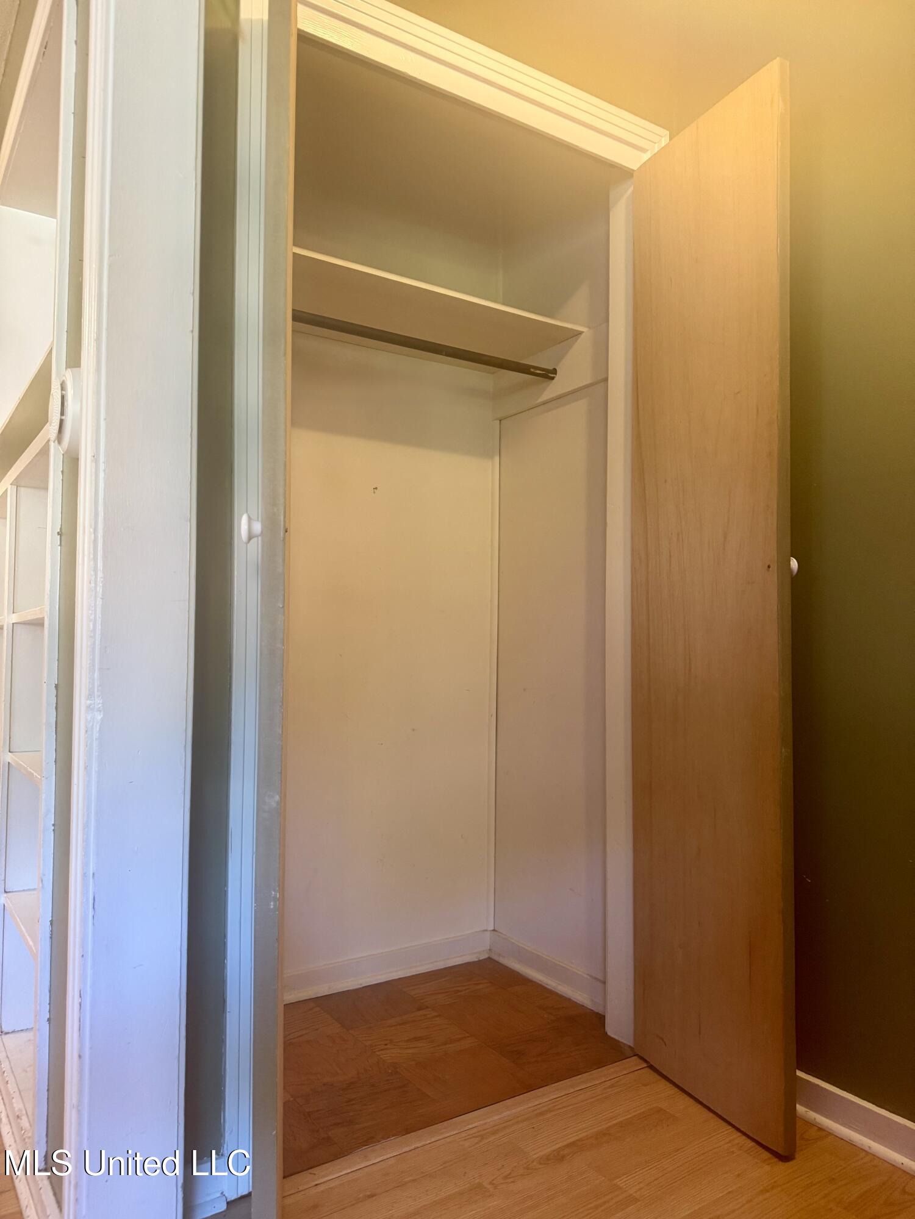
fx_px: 846
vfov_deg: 71.6
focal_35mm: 24
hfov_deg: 56.8
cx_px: 458
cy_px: 610
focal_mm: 6.76
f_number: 1.78
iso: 320
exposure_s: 1/42
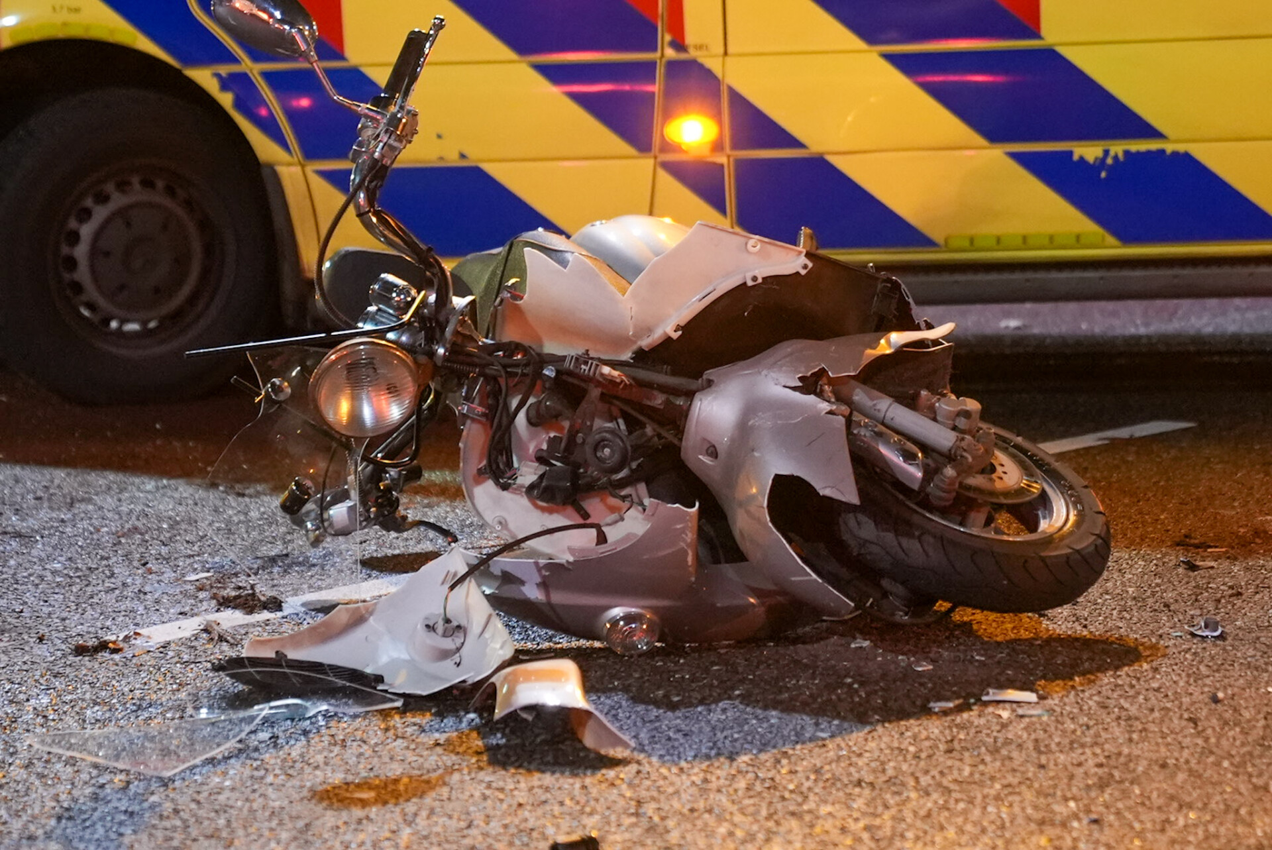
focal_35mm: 105
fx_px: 3712
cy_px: 425
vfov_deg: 13.1
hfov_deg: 19.4
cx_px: 636
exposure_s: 1/25
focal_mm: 70
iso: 8000
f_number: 2.8
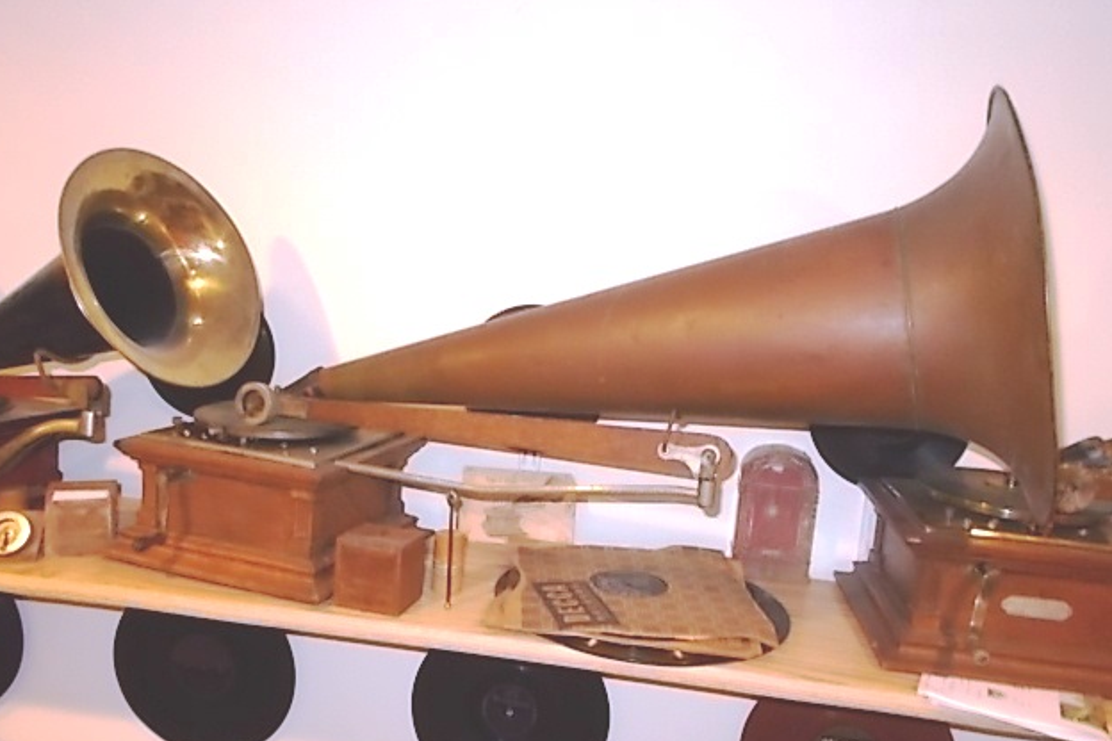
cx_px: 547
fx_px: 988
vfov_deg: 41.1
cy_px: 379
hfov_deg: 58.7
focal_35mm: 32
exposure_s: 1/25
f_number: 3.4
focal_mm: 5.3
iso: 200
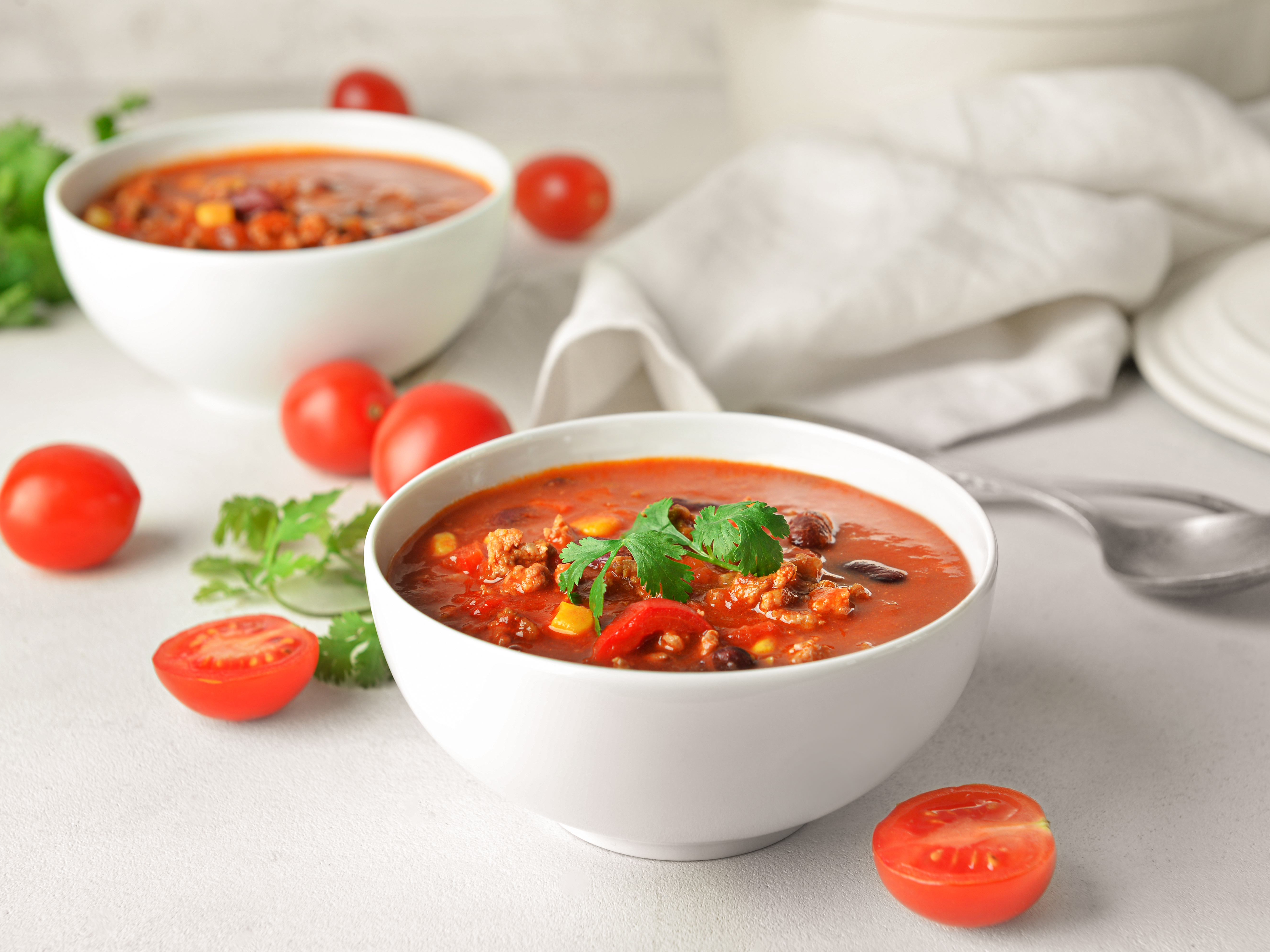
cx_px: 691
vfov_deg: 19.4
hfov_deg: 25.7
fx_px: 2788
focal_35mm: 76
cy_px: 478
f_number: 7.1
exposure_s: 1/160
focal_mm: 70
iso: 250
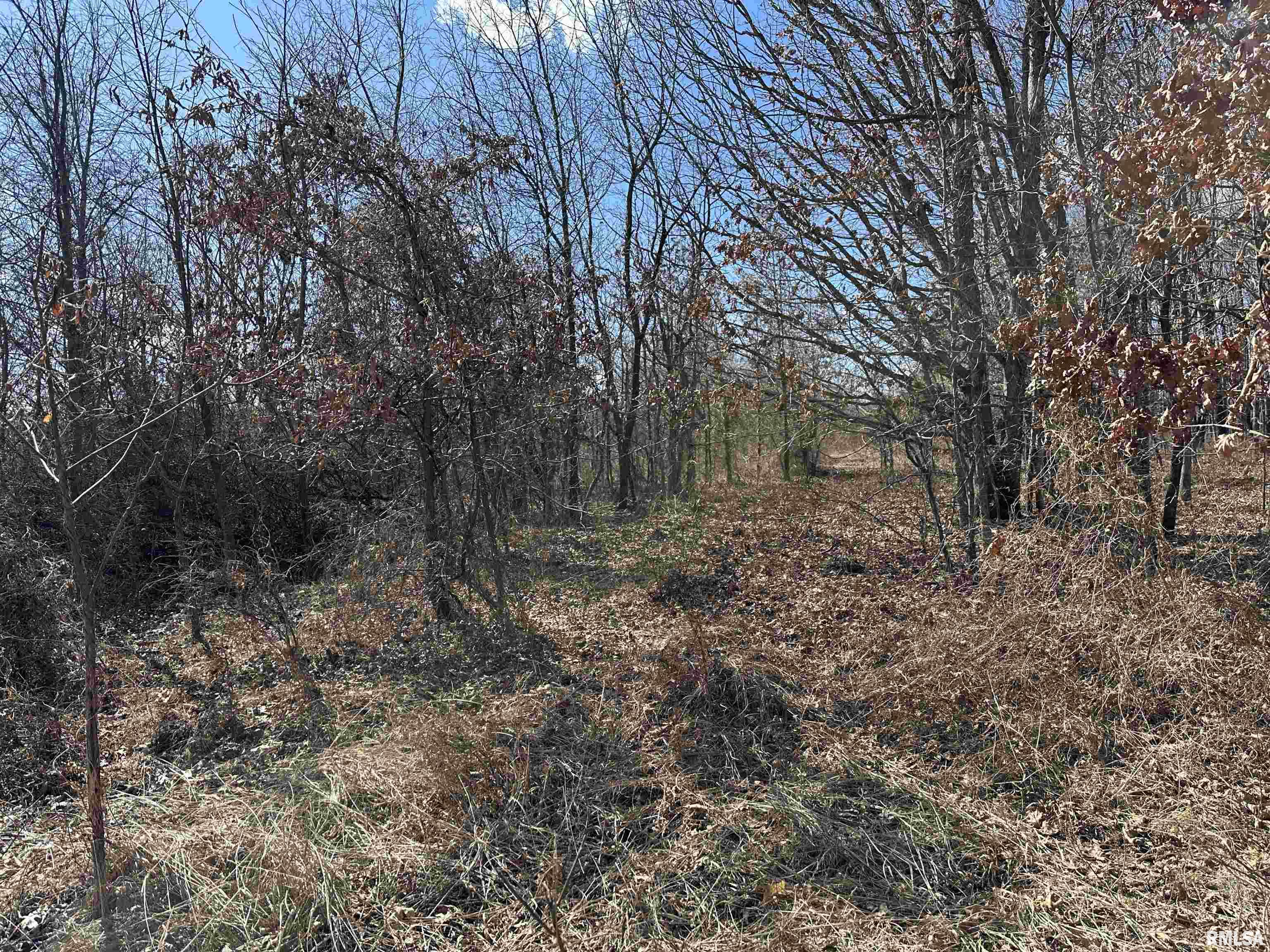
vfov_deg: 56.8
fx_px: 881
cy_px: 476
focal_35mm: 24
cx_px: 635
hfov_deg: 71.6
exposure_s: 1/2110
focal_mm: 6.86
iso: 80
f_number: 1.78
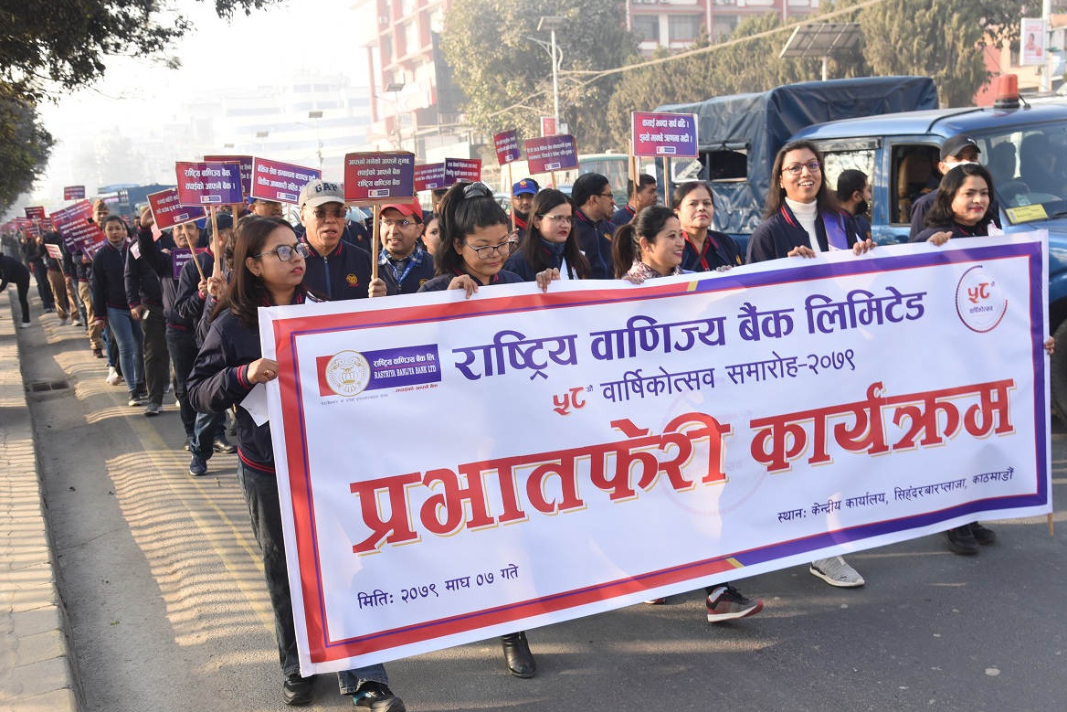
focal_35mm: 36
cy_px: 357
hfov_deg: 53.1
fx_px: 1067
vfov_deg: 36.9
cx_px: 542
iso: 640
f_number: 7.1
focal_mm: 35
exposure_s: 1/200
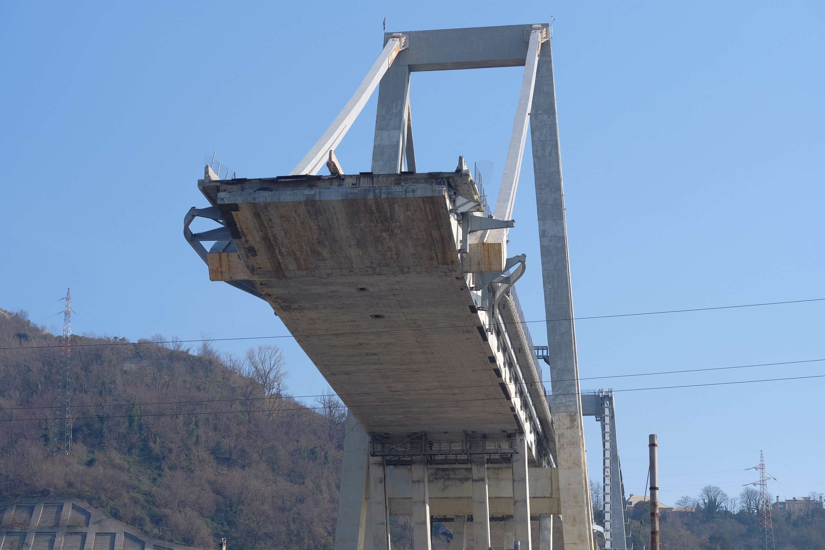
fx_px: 1925
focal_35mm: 84
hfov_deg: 24.2
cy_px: 275
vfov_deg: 16.3
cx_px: 412
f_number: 2.8
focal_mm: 56
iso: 200
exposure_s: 1/3200
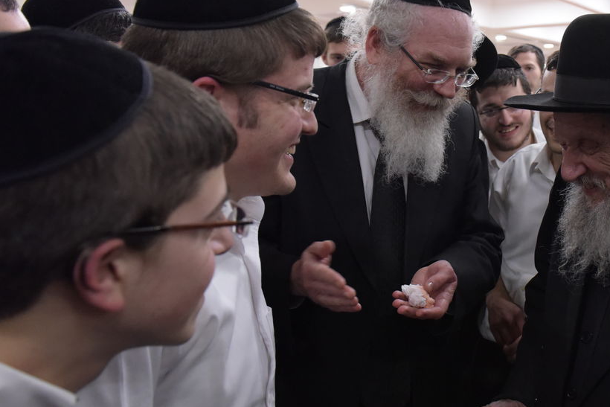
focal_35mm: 41
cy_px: 179
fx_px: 695
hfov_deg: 44.8
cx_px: 496
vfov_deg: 32.6
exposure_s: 1/160
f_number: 5
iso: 5000
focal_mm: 24
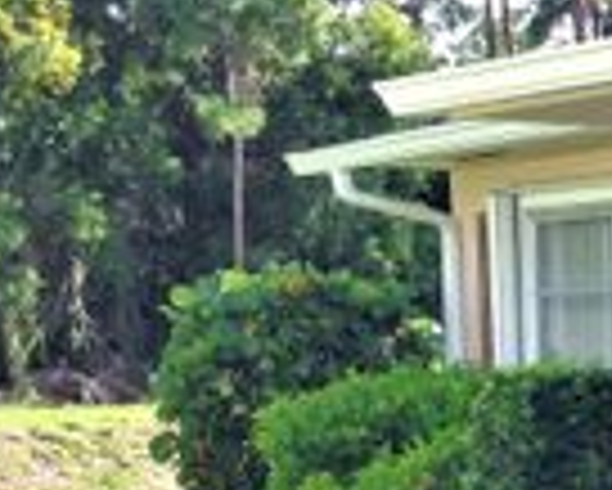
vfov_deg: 13.0
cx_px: 981
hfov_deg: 14.9
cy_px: 452
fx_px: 2139
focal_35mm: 118
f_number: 2.4
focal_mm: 3.3
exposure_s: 1/423
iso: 25
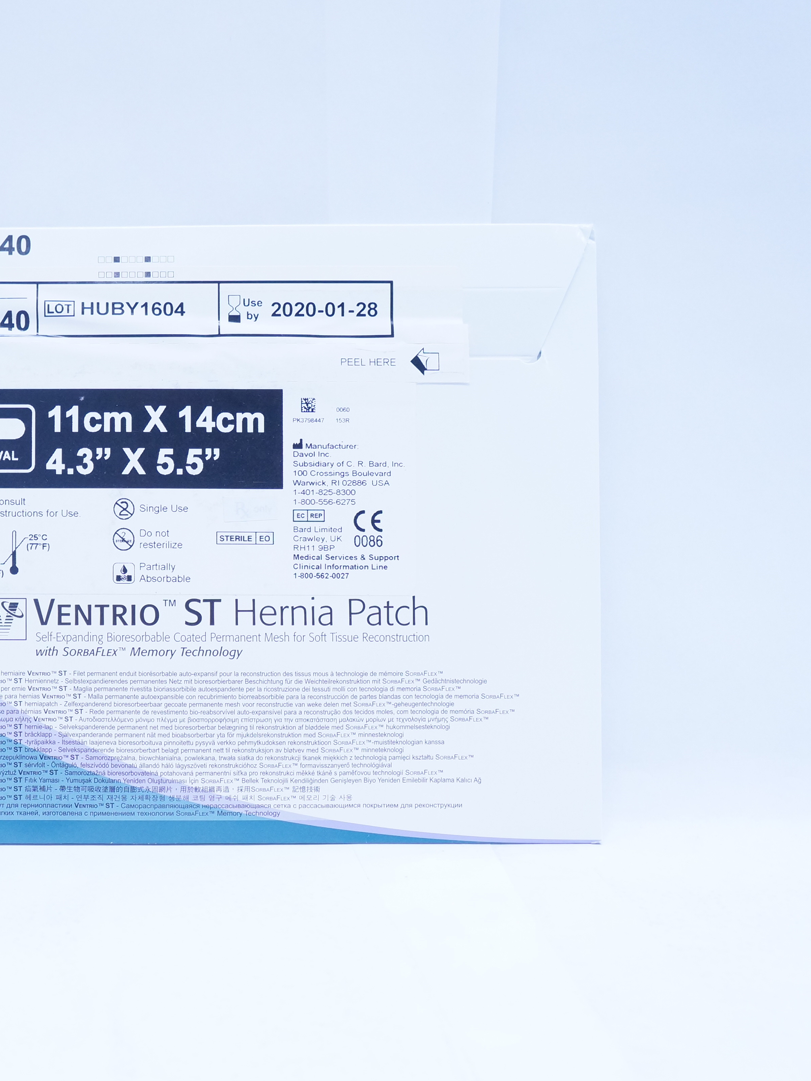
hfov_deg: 26.8
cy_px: 533
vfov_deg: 36.2
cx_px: 114
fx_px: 1656
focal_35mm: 53
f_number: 4.5
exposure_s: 1/200
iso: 800
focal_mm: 24
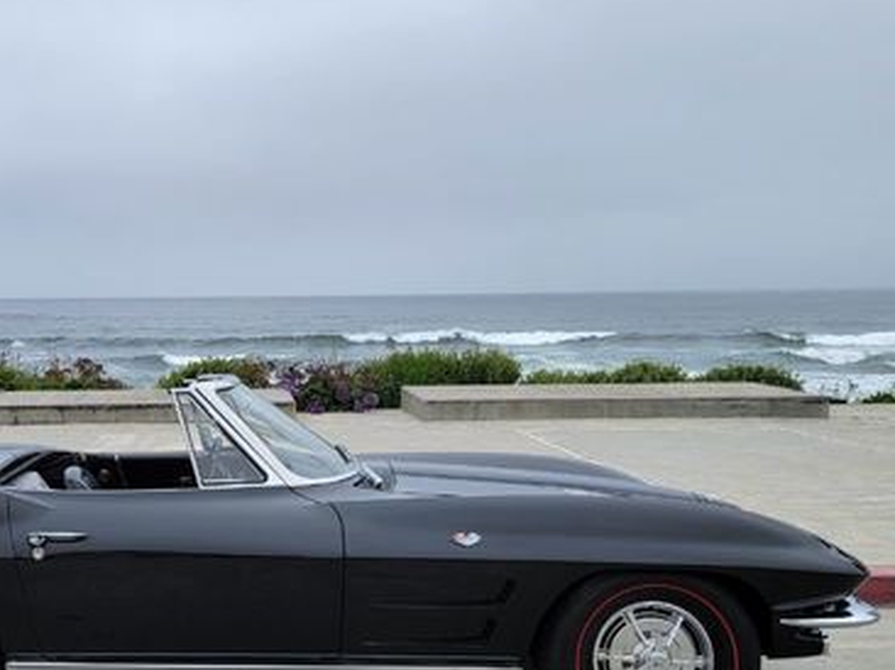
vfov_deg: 34.3
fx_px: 1085
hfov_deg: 43.5
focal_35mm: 42
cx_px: 232
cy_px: 374
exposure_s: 1/970
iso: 16
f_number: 1.8
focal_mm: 6.7
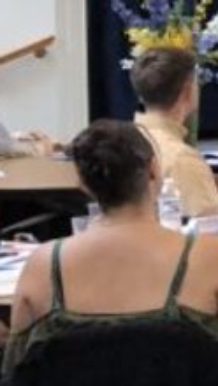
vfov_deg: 12.1
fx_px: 1816
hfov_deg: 5.4
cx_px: 1060
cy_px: 54
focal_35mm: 177
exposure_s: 1/30
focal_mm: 3.99
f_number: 1.8
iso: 40
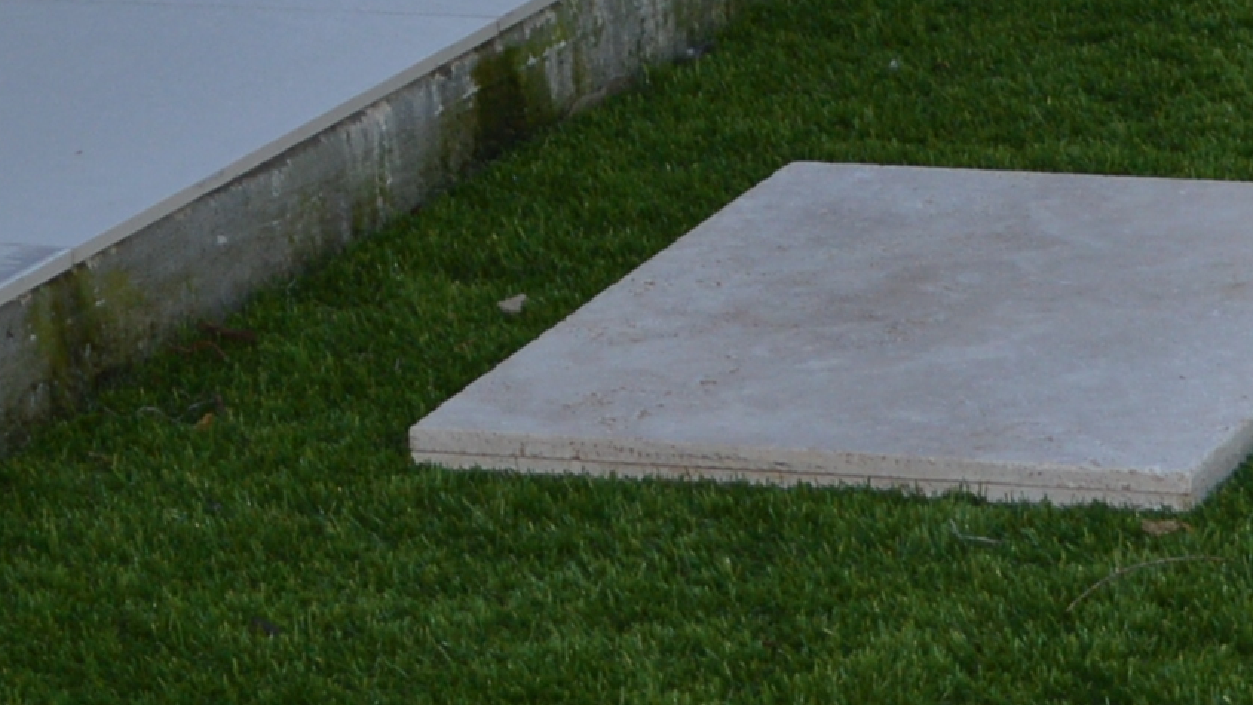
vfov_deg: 4.0
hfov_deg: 7.3
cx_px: 714
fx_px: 9763
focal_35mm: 294
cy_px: -1293
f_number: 6.3
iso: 100
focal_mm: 35
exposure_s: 1/200
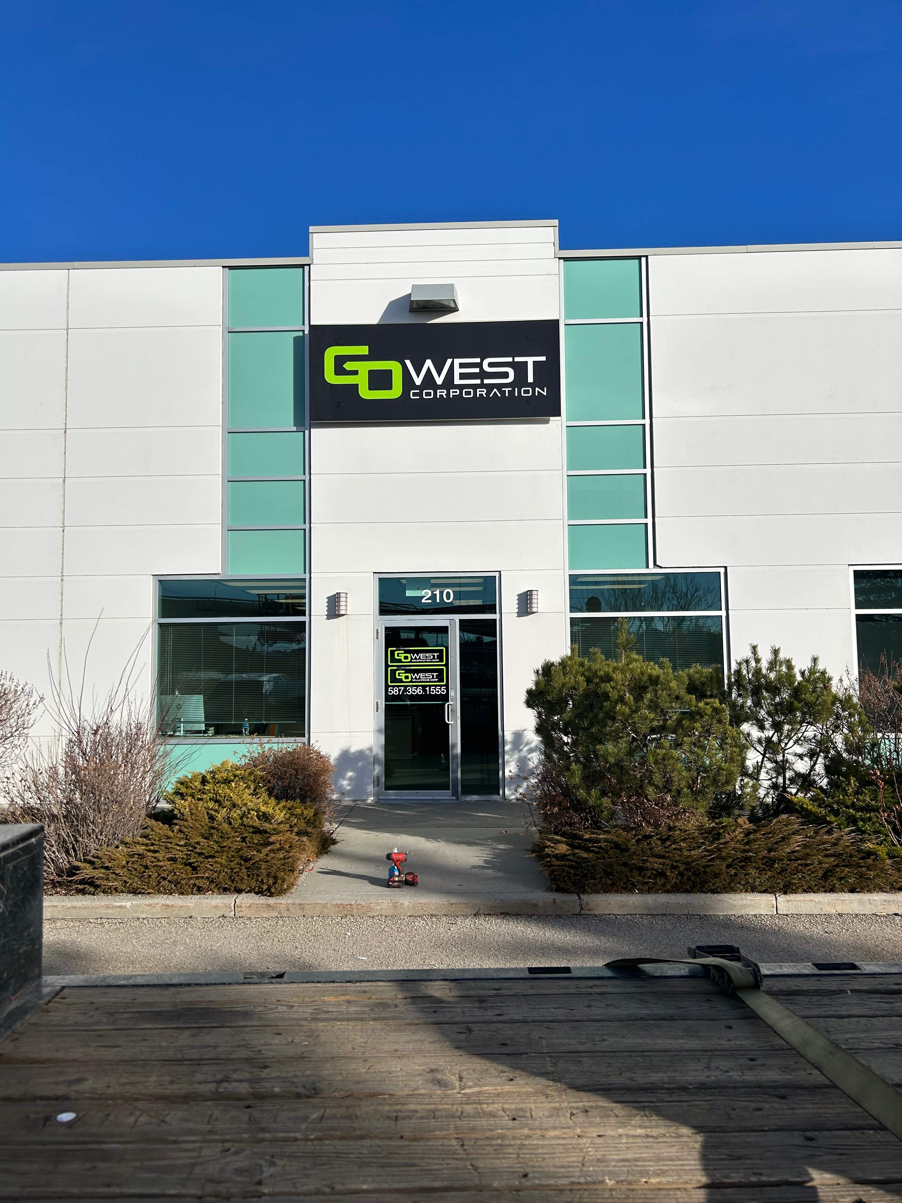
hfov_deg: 53.1
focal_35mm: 26
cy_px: 602
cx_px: 451
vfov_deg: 67.3
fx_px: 903
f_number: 1.5
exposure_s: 1/6579
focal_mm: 5.7
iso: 50
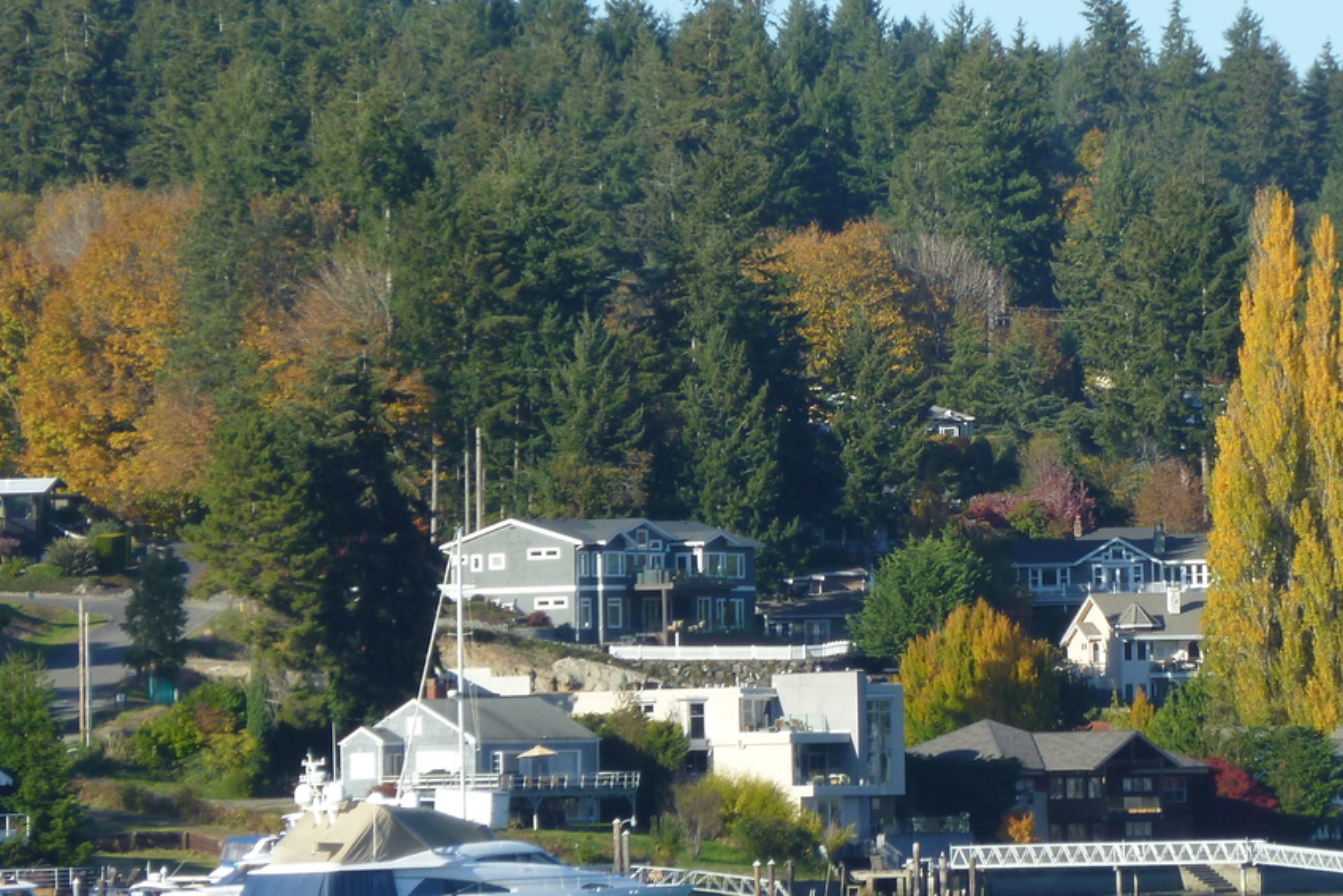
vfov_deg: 4.0
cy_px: 423
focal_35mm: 348
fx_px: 12981
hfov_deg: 5.9
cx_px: 952
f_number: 5.9
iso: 80
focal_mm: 36
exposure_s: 1/160
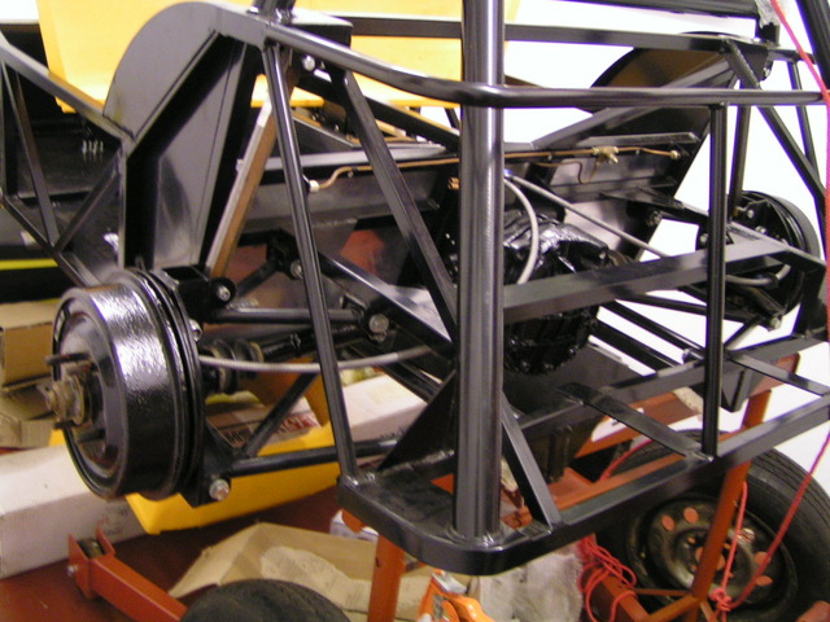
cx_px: 415
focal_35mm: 38
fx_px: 911
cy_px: 311
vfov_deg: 37.7
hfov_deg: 49.0
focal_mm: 5.8
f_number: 2.8
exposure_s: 1/5
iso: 200
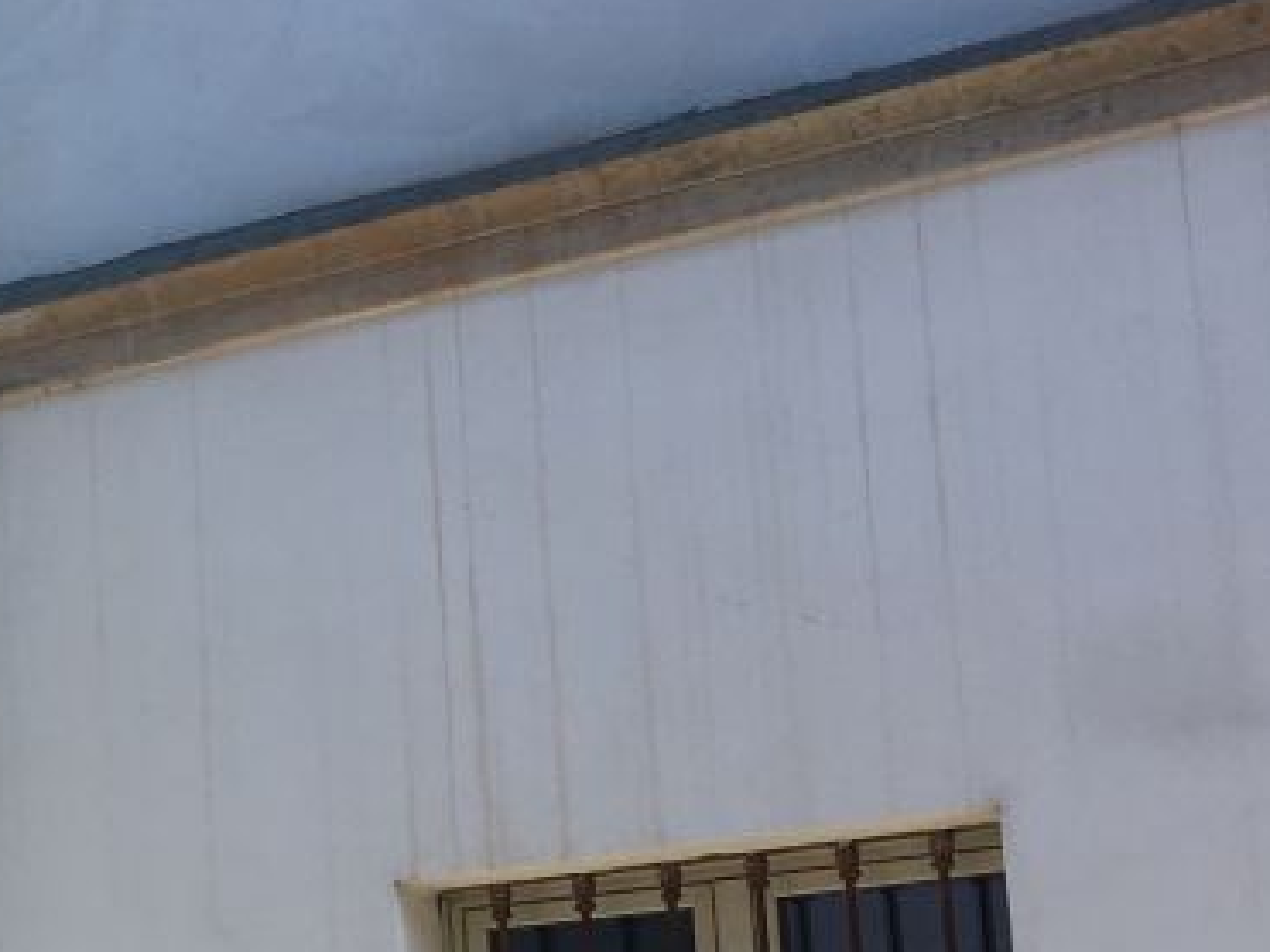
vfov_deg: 14.7
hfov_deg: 18.4
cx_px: -325
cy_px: 688
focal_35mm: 100
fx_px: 3668
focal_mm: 4.15
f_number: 2.2
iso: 25
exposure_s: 1/810
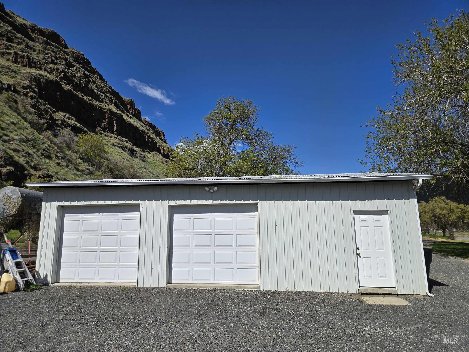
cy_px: 176
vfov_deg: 58.9
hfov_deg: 73.9
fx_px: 312
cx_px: 234
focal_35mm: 23
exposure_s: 1/3493
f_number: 1.8
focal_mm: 5.4
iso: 25
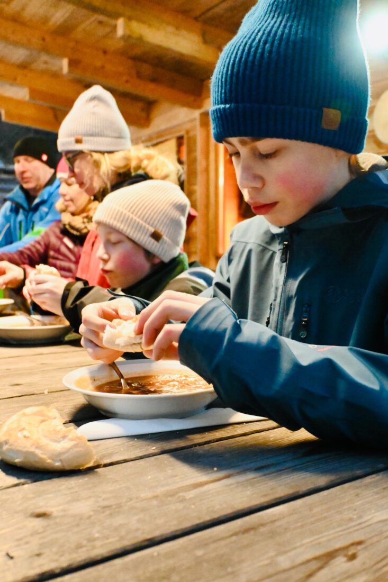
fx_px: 485
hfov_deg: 43.6
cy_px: 291
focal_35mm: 30
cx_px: 194
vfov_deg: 61.9
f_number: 3.8
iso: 8000
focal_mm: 20
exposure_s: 1/60
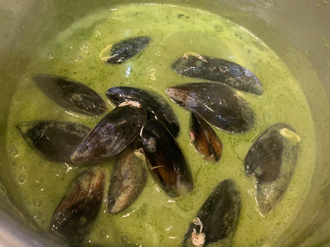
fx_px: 257
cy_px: 120
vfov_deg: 51.4
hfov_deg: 65.3
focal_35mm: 27
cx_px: 166
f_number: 1.8
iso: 400
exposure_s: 1/50
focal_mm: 4.25
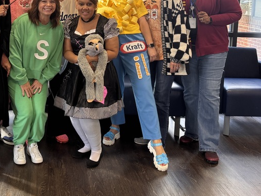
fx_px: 362
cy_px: 21
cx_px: 51
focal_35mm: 48
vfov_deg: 29.1
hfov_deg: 38.1
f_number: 1.78
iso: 125
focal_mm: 6.76
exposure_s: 1/60
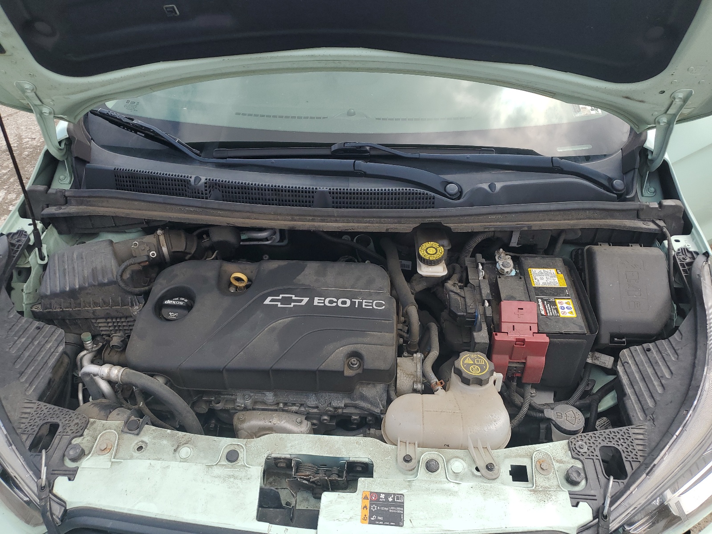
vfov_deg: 53.1
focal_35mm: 26
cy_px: 267
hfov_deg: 67.3
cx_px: 356
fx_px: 535
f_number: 1.5
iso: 50
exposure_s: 1/1667
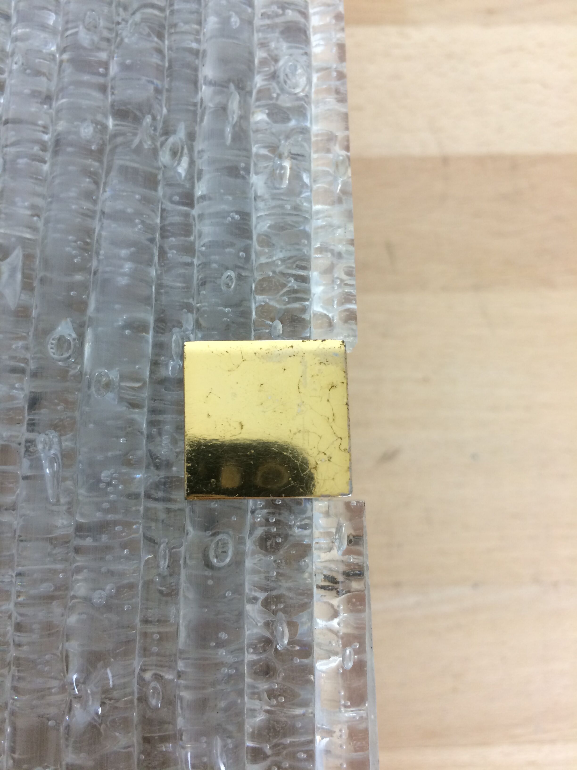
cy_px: 385
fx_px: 645
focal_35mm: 29
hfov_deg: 48.2
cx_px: 288
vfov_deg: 61.7
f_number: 2.2
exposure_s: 1/33
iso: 64
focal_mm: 4.15
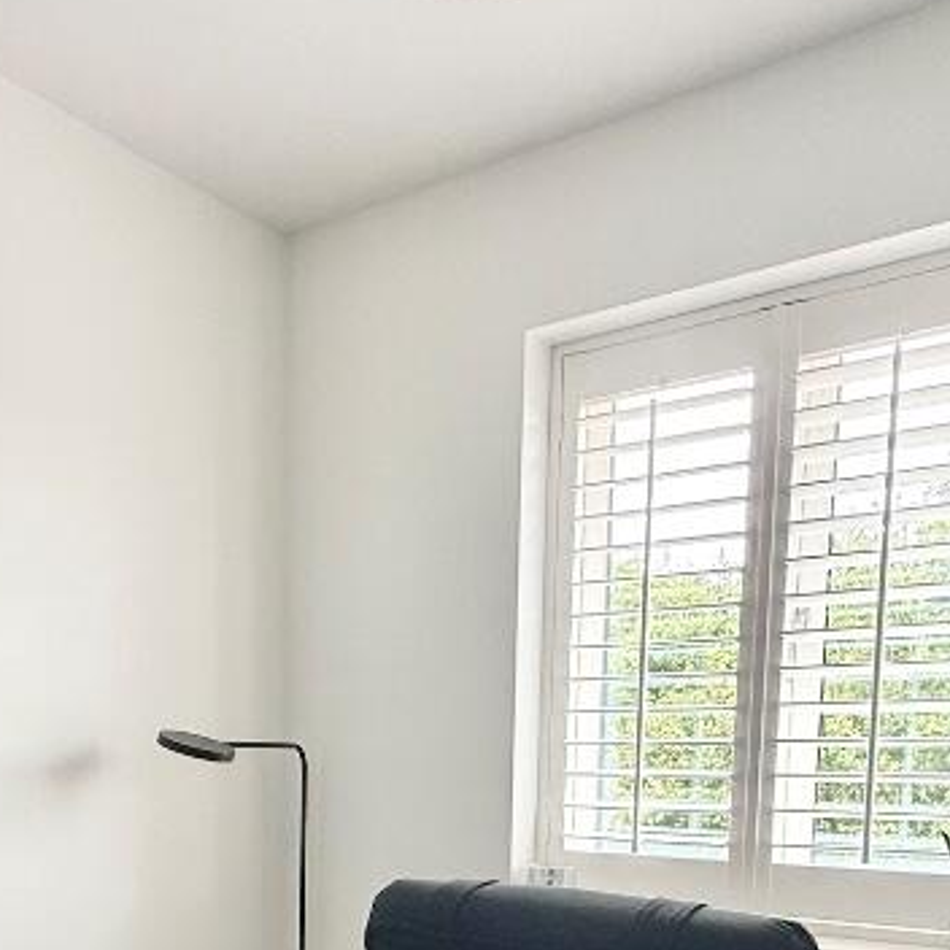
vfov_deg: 42.1
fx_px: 1118
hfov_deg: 44.8
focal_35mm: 36
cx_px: 262
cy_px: 866
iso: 100
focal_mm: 2.22
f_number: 2.2
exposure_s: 1/99
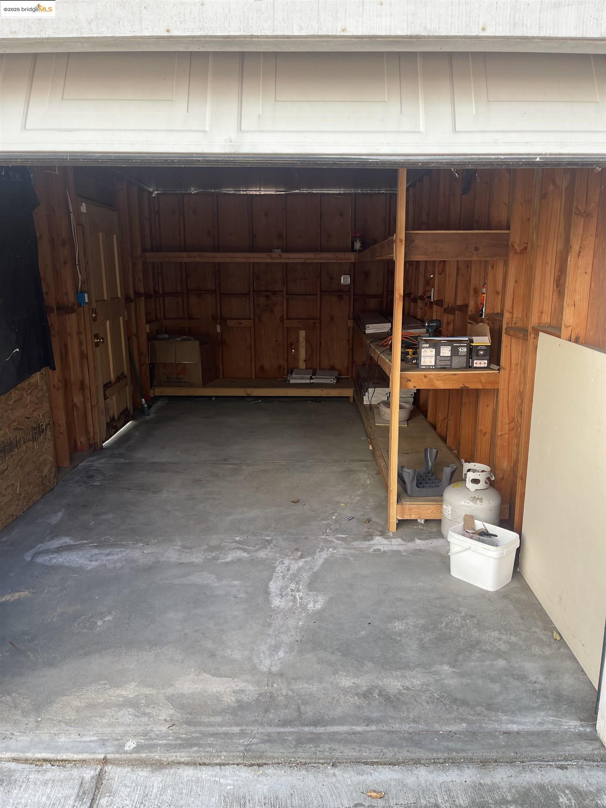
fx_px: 584
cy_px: 404
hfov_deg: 54.9
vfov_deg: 69.4
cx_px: 303
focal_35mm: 25
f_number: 1.6
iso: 32
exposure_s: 1/123
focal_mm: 5.1
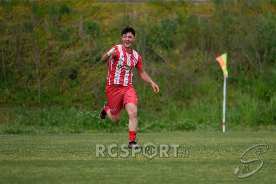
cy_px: 92
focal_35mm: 600
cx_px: 138
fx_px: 4600
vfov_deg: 2.3
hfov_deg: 3.4
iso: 320
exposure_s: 1/1000
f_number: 5.6
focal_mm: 400
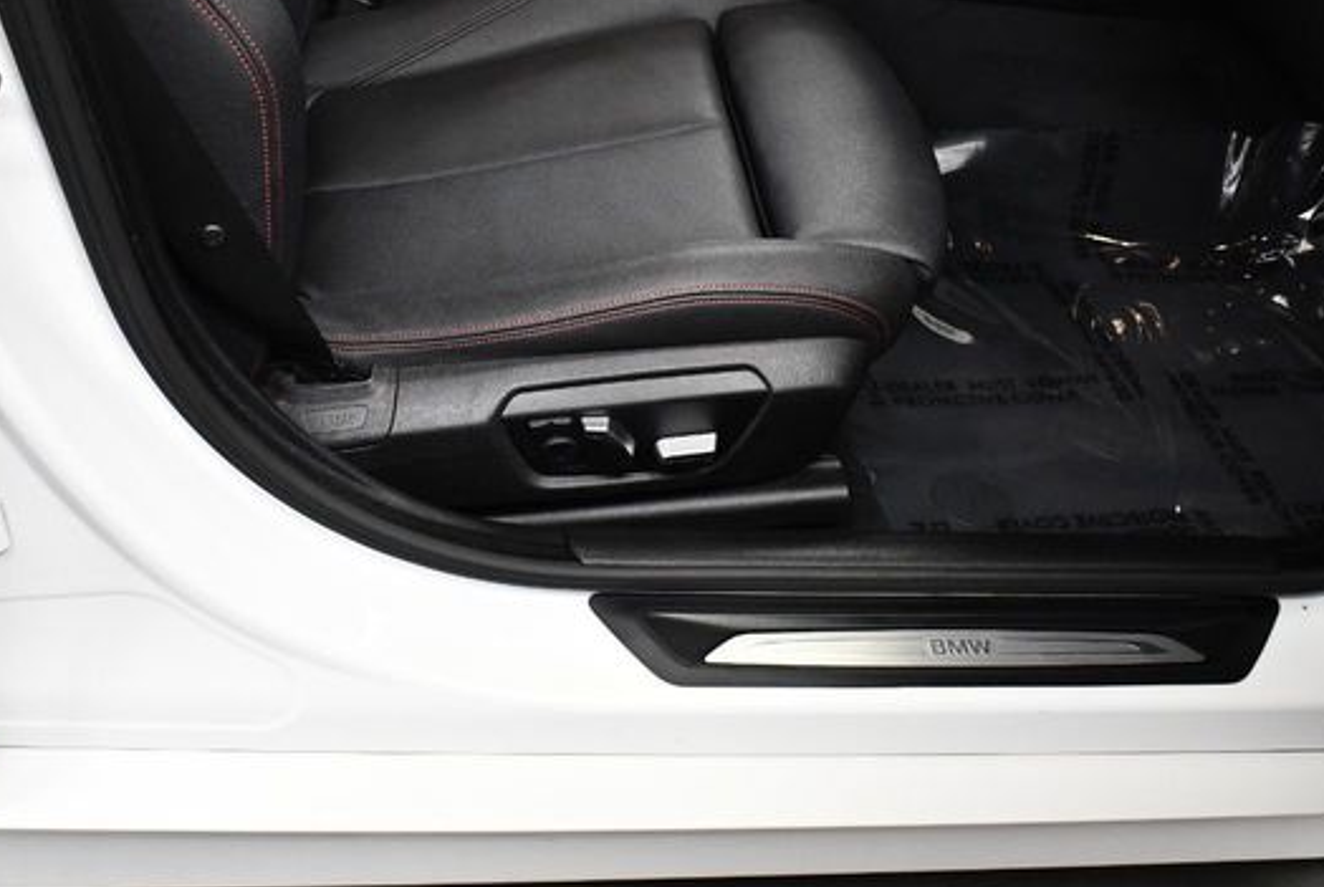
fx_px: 1620
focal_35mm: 44
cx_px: 614
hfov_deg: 44.4
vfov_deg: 30.6
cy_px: 502
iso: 2200
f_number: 3.5
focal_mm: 18
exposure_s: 1/125
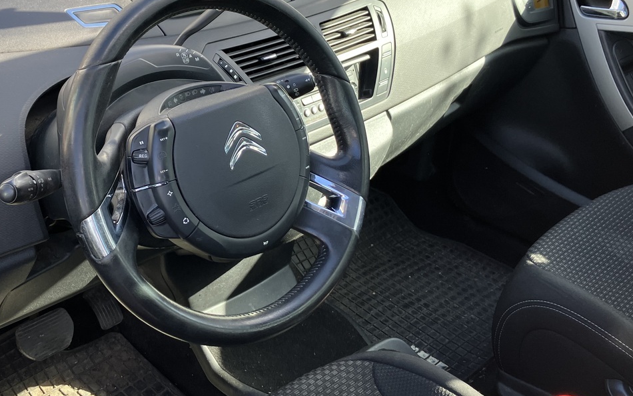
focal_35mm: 45
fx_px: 776
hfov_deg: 43.8
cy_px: 153
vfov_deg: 28.5
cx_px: 219
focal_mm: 3.99
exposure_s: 1/121
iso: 25
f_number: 1.8
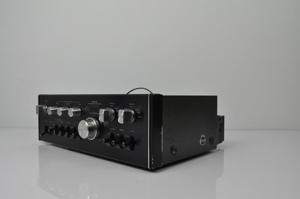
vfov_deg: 39.9
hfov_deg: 57.3
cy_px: 100
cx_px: 150
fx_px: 275
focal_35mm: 33
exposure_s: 1/250
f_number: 8
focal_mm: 22
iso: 1600
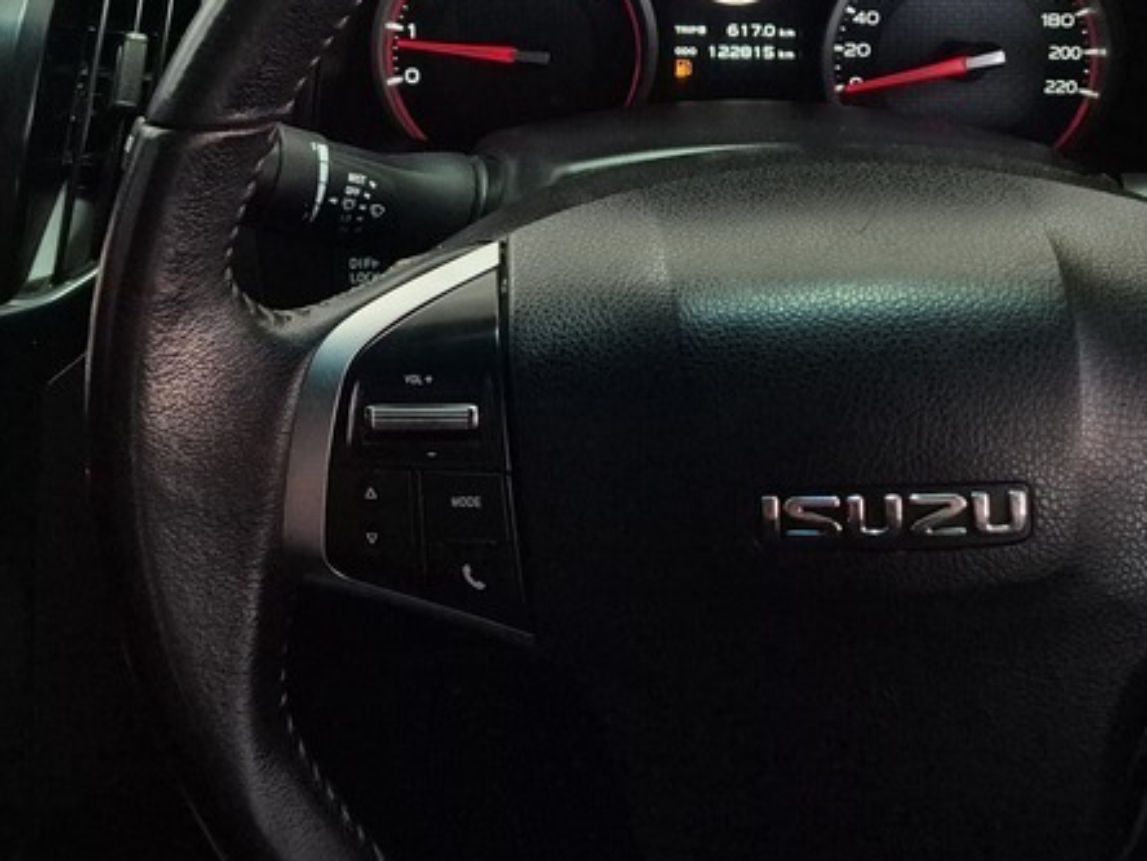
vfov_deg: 26.5
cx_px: 362
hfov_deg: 35.7
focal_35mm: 53
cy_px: 65
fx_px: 1756
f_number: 1.8
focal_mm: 5.4
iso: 1000
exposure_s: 1/100
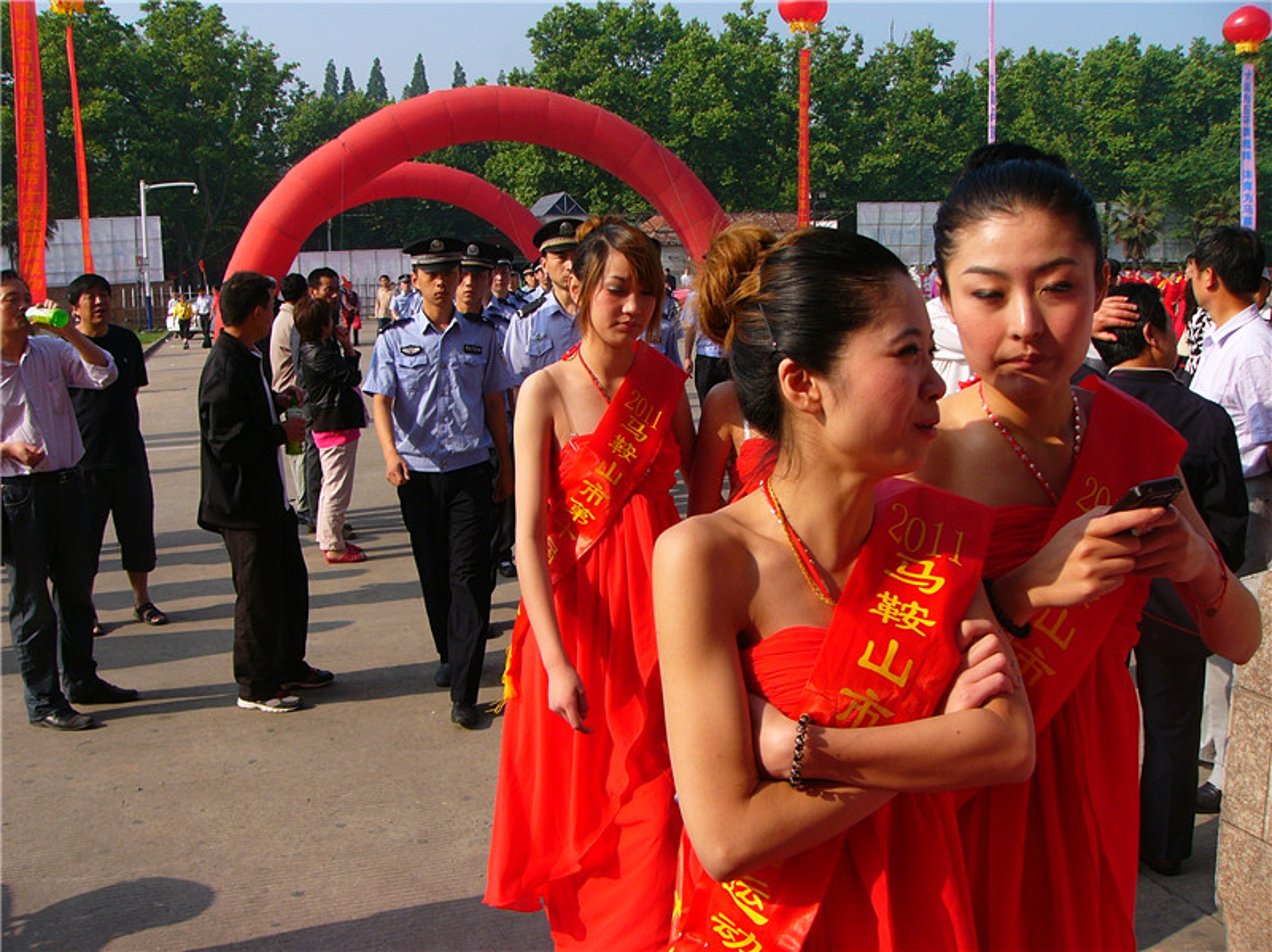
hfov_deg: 51.4
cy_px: 476
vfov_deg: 39.6
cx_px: 636
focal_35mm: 36
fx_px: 1322
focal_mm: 6
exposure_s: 1/400
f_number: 4
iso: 50
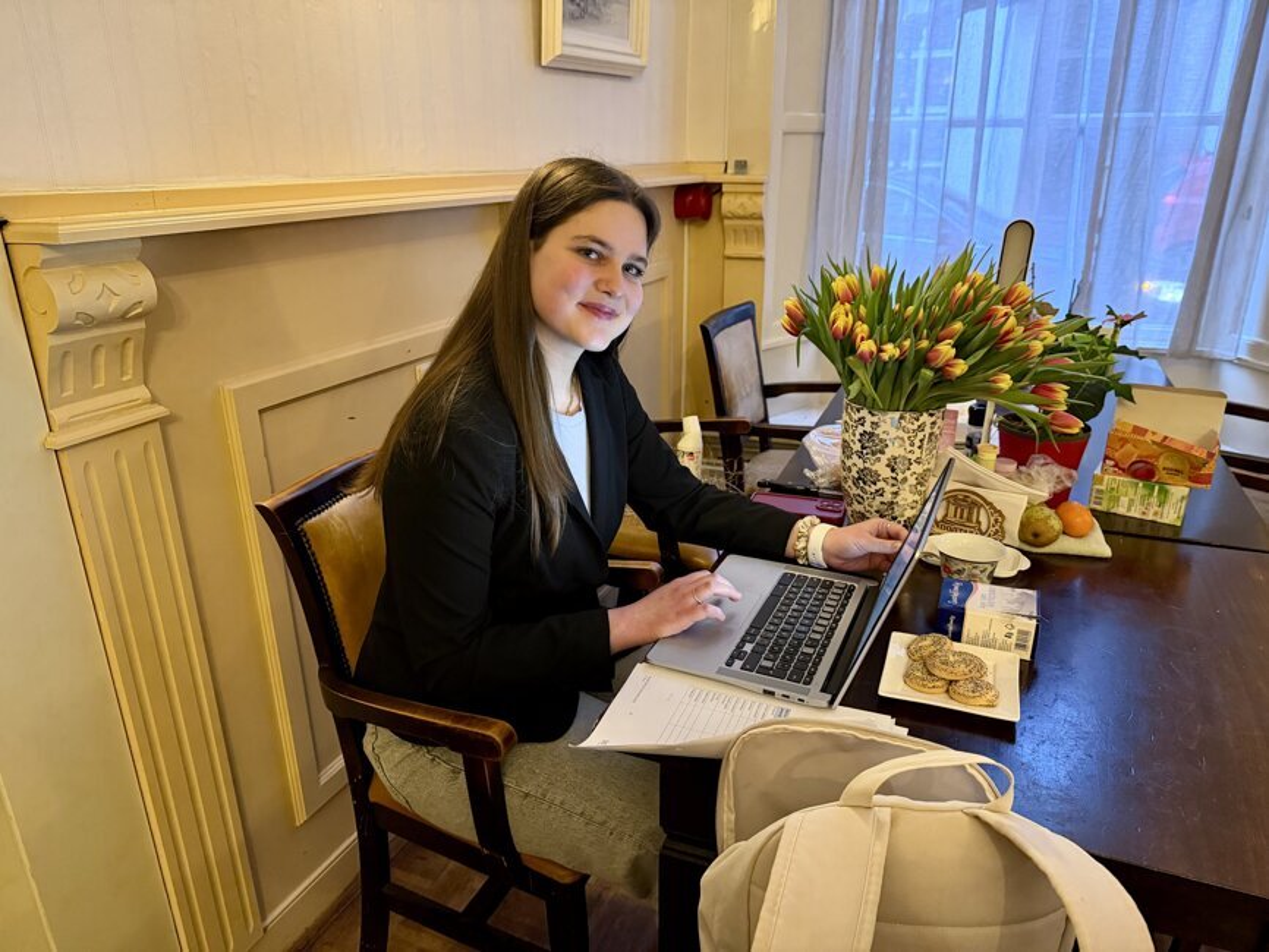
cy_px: 476
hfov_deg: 71.6
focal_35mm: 24
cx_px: 634
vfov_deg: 56.8
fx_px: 880
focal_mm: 6.76
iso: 800
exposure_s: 1/50
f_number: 1.78
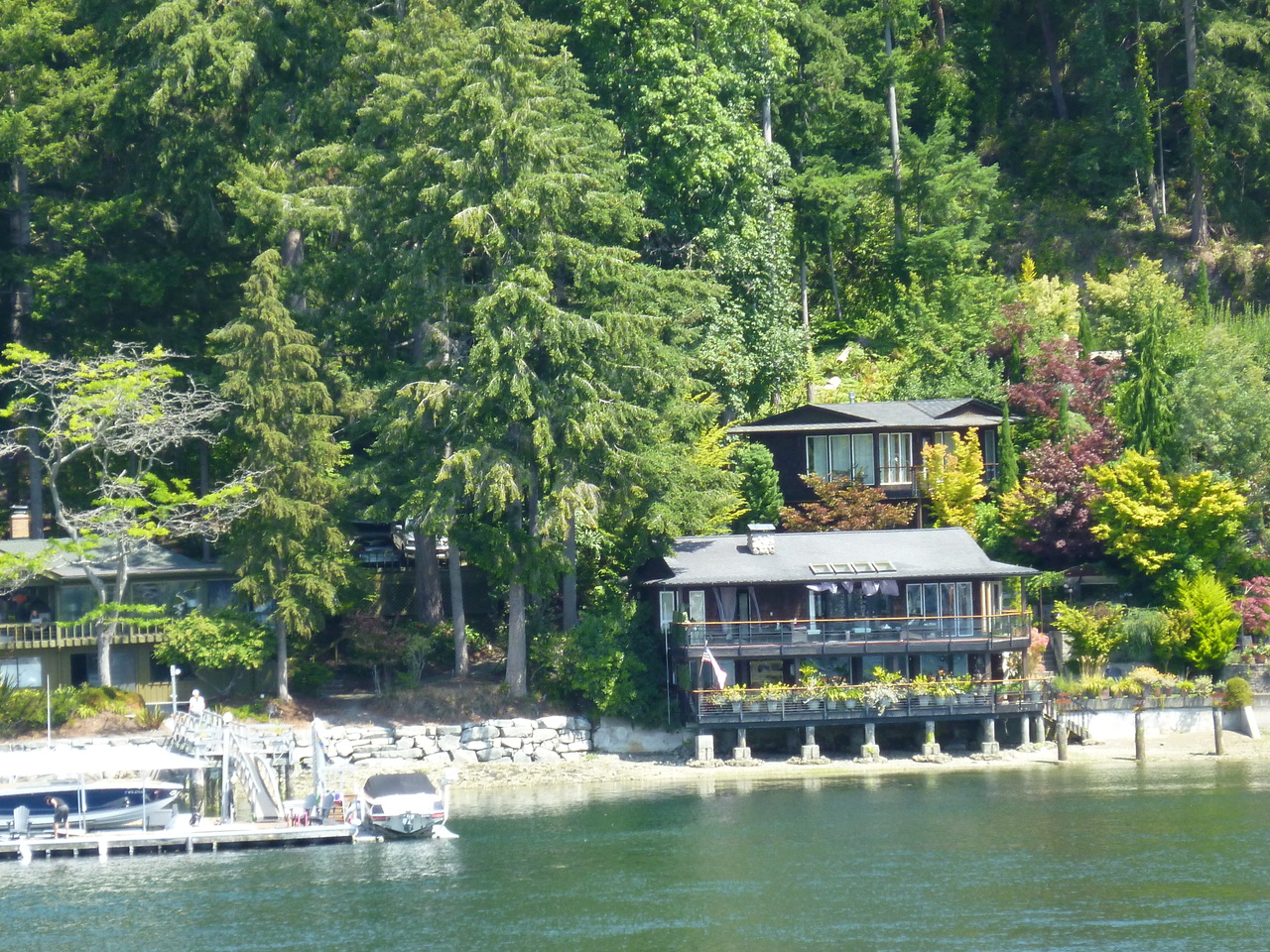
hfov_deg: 7.9
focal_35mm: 250
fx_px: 9172
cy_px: 476
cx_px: 635
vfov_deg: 5.9
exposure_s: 1/125
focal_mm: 36
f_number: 5.9
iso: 200
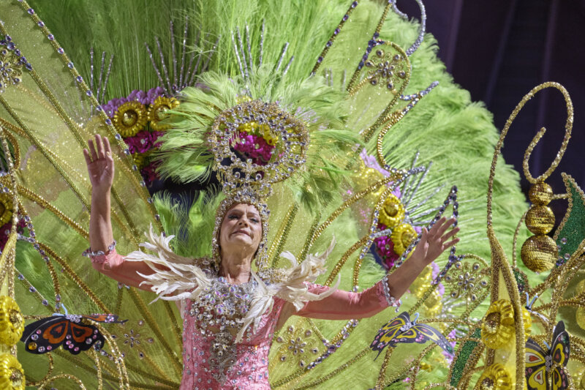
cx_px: 292
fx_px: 2047
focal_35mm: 126
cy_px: 195
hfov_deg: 16.3
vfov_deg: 10.9
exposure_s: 1/200
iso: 1250
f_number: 2.8
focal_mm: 83.8
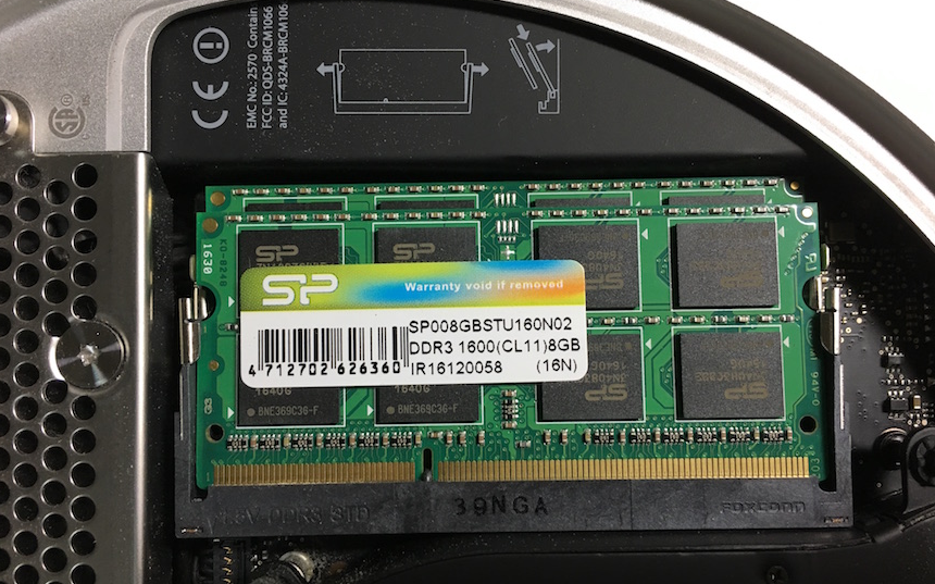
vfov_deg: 40.6
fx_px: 790
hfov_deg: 61.2
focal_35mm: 31
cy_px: 302
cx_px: 467
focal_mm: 4.15
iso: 40
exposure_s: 1/30
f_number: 2.2
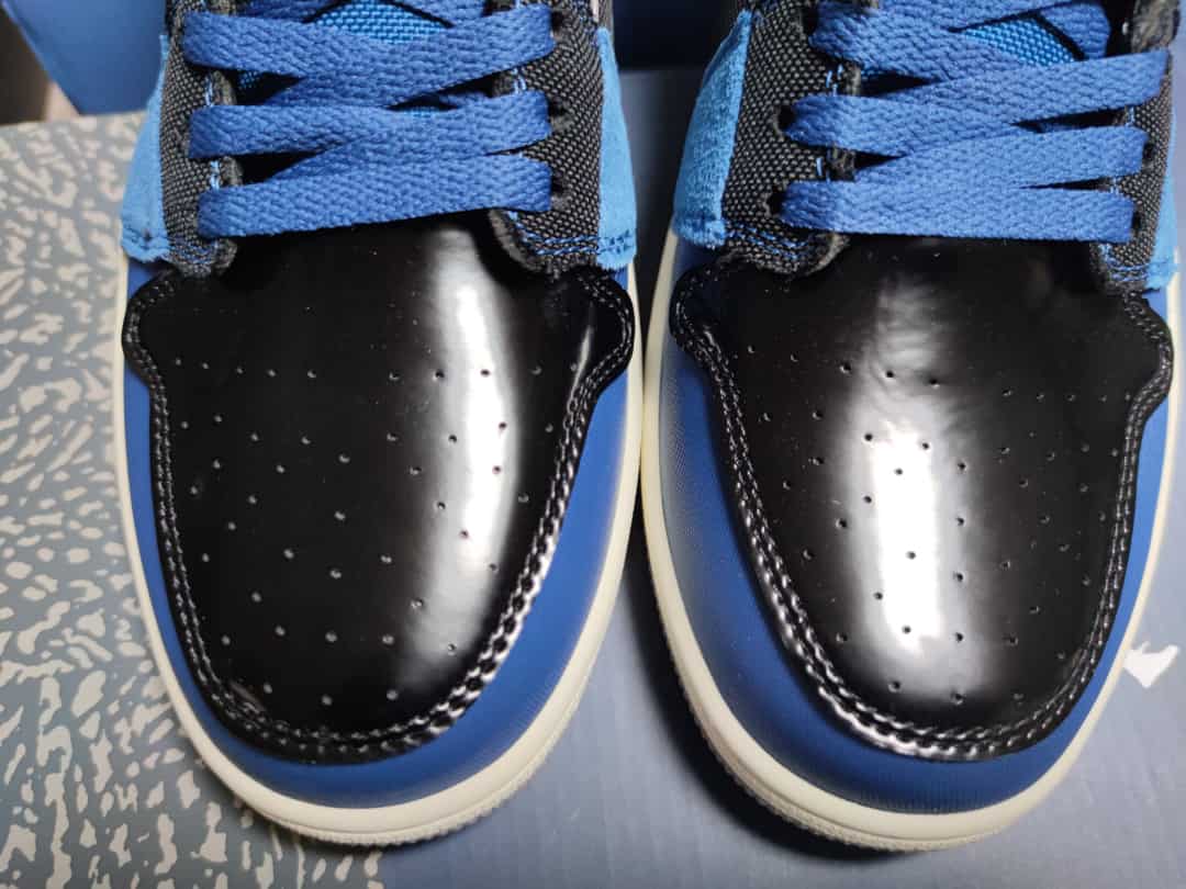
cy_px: 444
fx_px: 822
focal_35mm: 24
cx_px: 593
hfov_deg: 71.6
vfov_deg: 56.8
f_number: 1.69
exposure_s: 1/50
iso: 166
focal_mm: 6.72
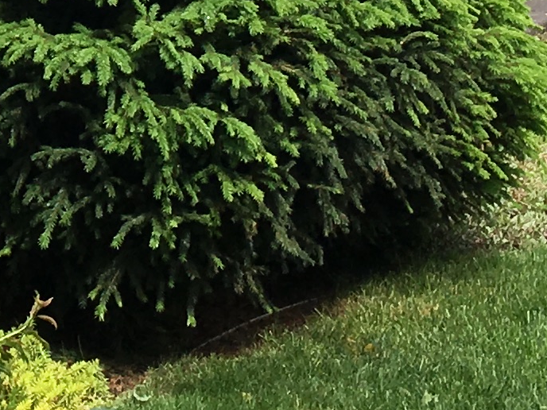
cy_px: -257
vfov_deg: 8.5
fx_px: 2686
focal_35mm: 170
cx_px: -406
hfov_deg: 10.9
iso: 25
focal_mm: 4.15
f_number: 2.2
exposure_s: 1/1099
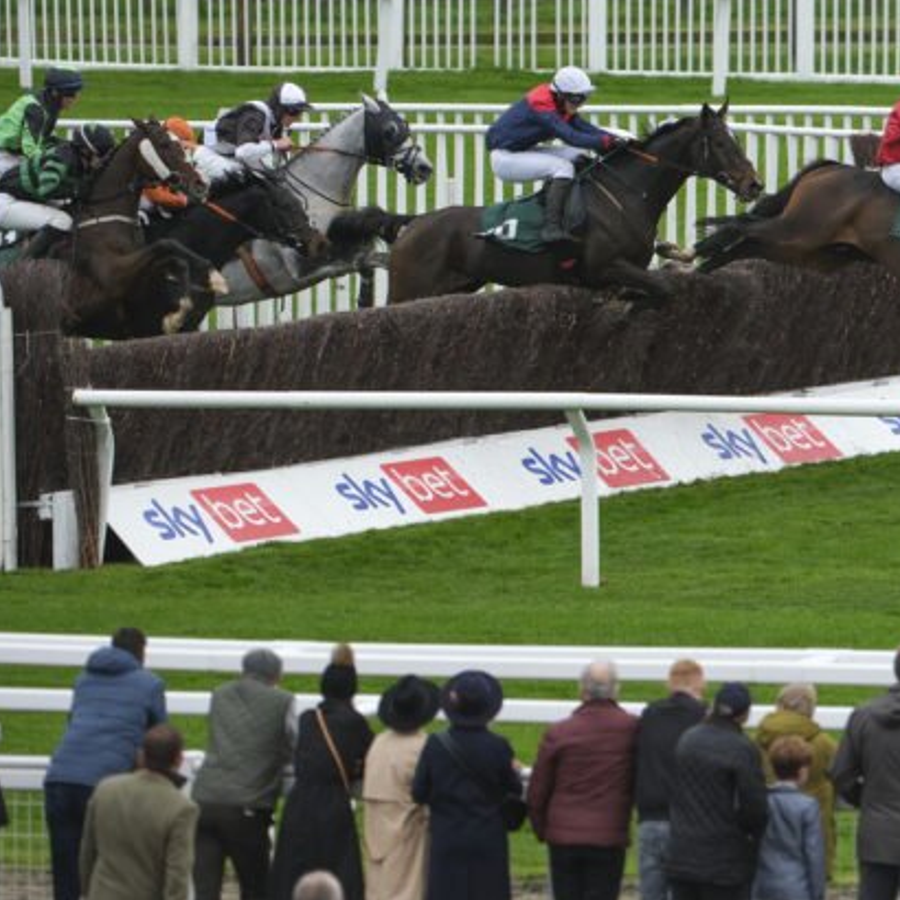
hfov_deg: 3.3
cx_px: 586
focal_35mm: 539
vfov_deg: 3.3
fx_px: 15855
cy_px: 449
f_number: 3.2
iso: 800
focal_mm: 280
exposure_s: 1/1250
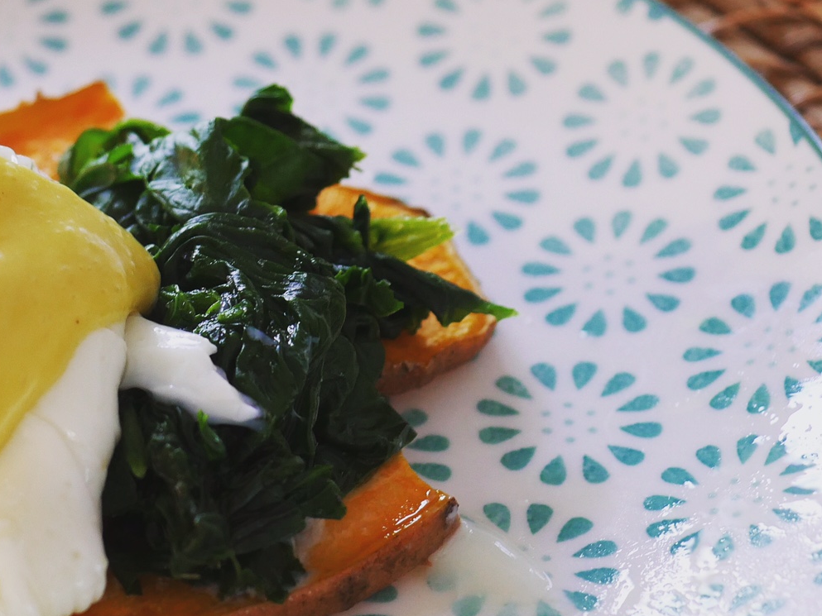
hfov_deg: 14.8
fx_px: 3135
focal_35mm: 132
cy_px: 369
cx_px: 57
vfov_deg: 11.2
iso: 500
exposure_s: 1/80
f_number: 2.8
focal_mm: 32
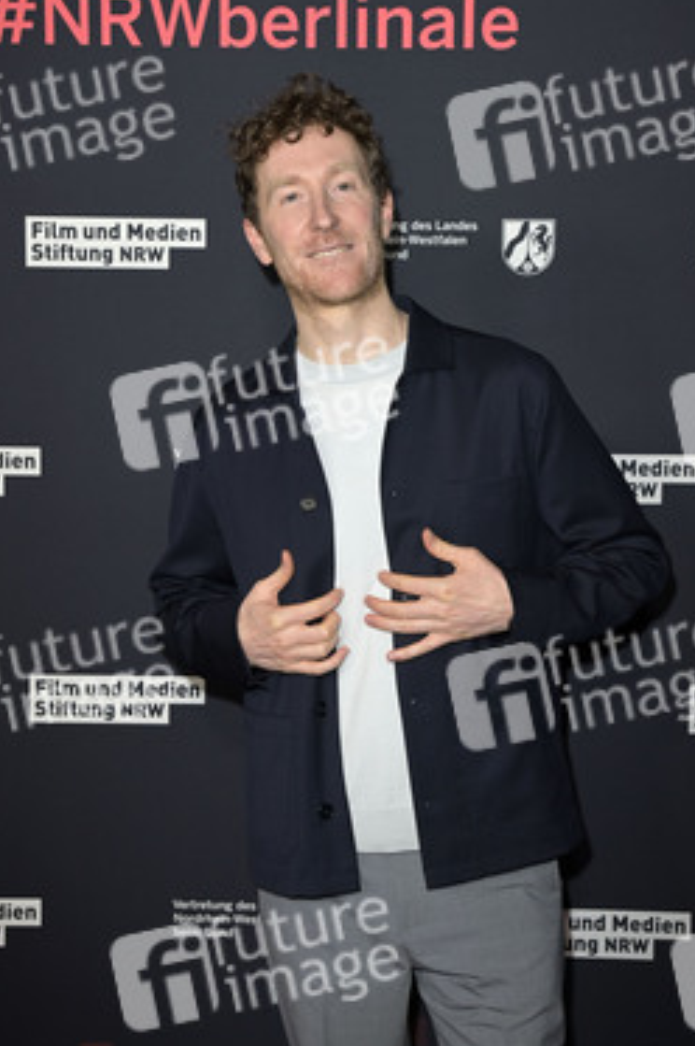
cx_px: 336
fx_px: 1712
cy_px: 544
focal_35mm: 59
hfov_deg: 23.0
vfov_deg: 34.0
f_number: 5
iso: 1000
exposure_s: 1/250
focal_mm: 55
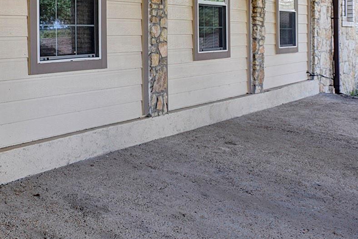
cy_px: 35
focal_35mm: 32
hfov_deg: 43.2
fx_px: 318
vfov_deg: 38.9
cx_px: -49
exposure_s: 1/160
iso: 320
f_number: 6.3
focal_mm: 14
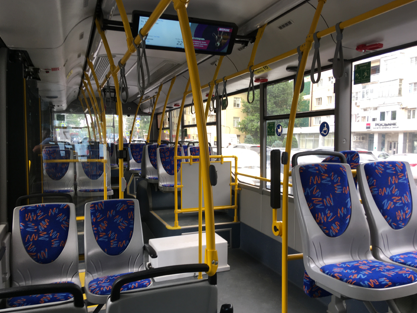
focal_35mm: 30
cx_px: 213
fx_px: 361
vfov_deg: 46.8
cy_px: 157
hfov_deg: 60.0
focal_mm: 4.15
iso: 25
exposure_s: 1/50
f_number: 2.2
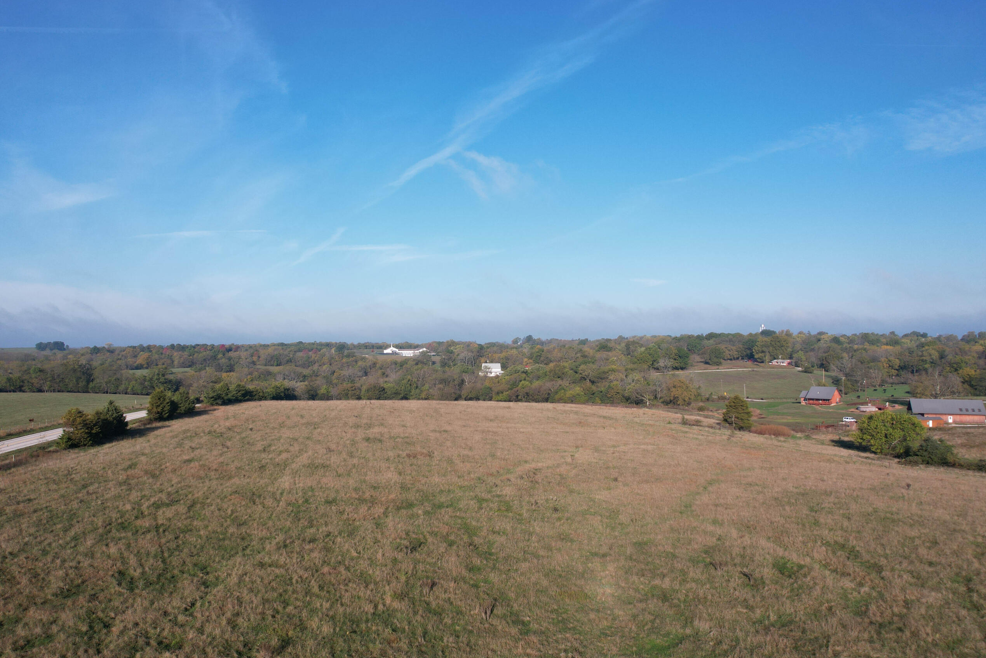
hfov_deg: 69.3
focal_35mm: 26
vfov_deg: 49.6
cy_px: 326
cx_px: 465
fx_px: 712
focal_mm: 8.38
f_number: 2.8
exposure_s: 1/400
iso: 100
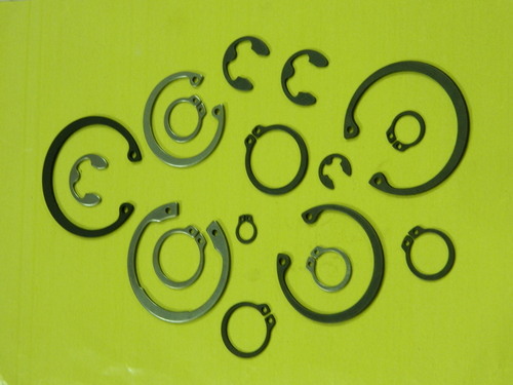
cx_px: 256
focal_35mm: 103
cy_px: 192
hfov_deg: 19.1
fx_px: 1526
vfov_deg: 14.4
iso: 400
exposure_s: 1/10
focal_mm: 18.6
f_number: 4.5
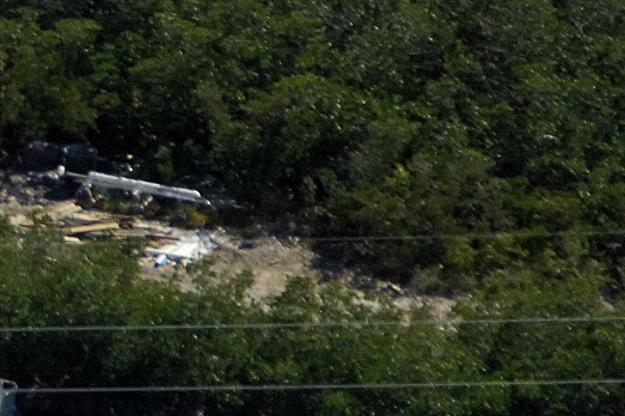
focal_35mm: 658
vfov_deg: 2.1
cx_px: -936
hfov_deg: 3.1
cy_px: 241
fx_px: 11409
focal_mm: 75
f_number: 7.6
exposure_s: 1/1000
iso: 400
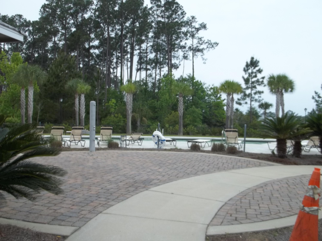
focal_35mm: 33
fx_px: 307
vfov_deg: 42.9
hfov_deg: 55.4
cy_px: 120
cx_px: 161
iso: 64
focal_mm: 5.9
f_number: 8
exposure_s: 1/100
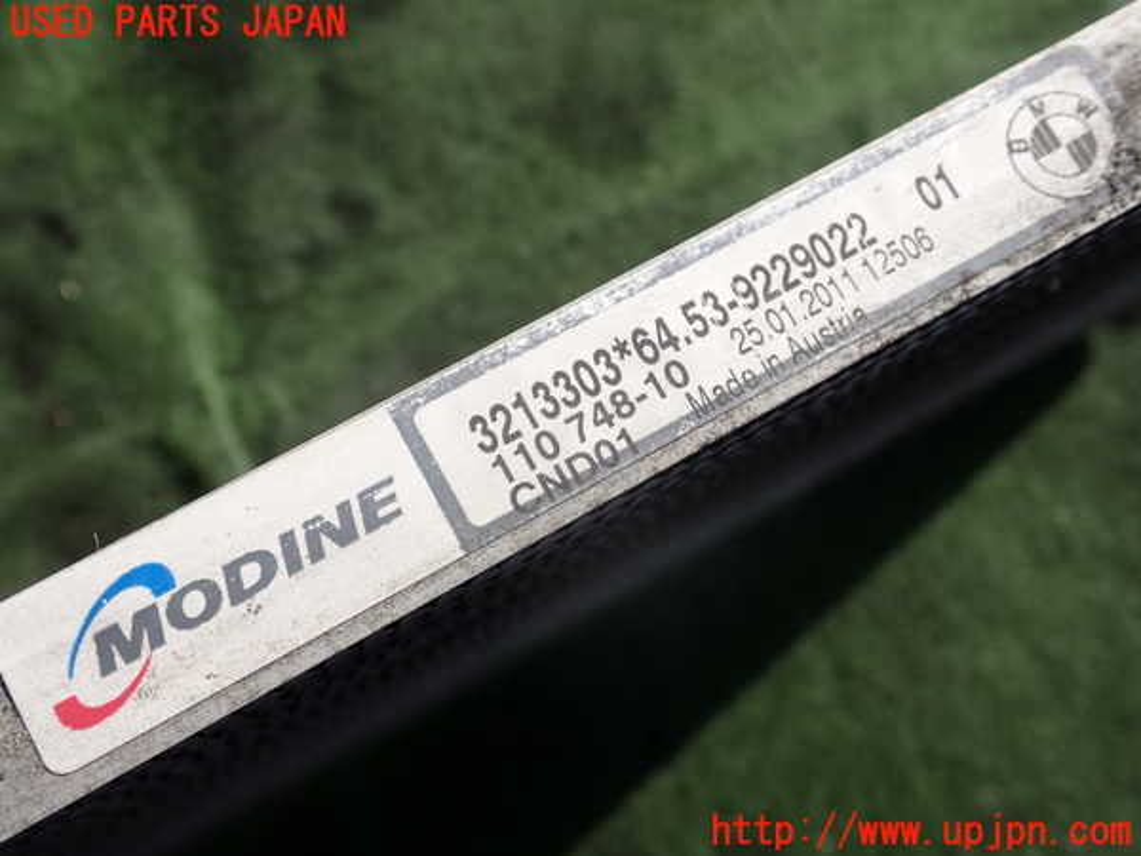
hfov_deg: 49.0
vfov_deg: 37.7
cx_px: 570
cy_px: 428
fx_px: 1253
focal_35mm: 38
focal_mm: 6.83
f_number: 3.5
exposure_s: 1/500
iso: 100
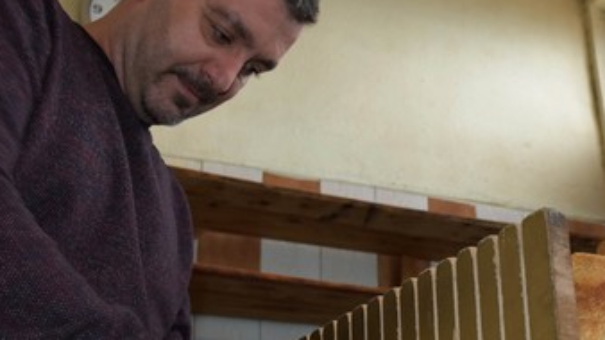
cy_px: 225
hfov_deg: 35.7
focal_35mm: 56
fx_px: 898
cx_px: 503
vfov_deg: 21.4
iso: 1000
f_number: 5
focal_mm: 18
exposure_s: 1/80
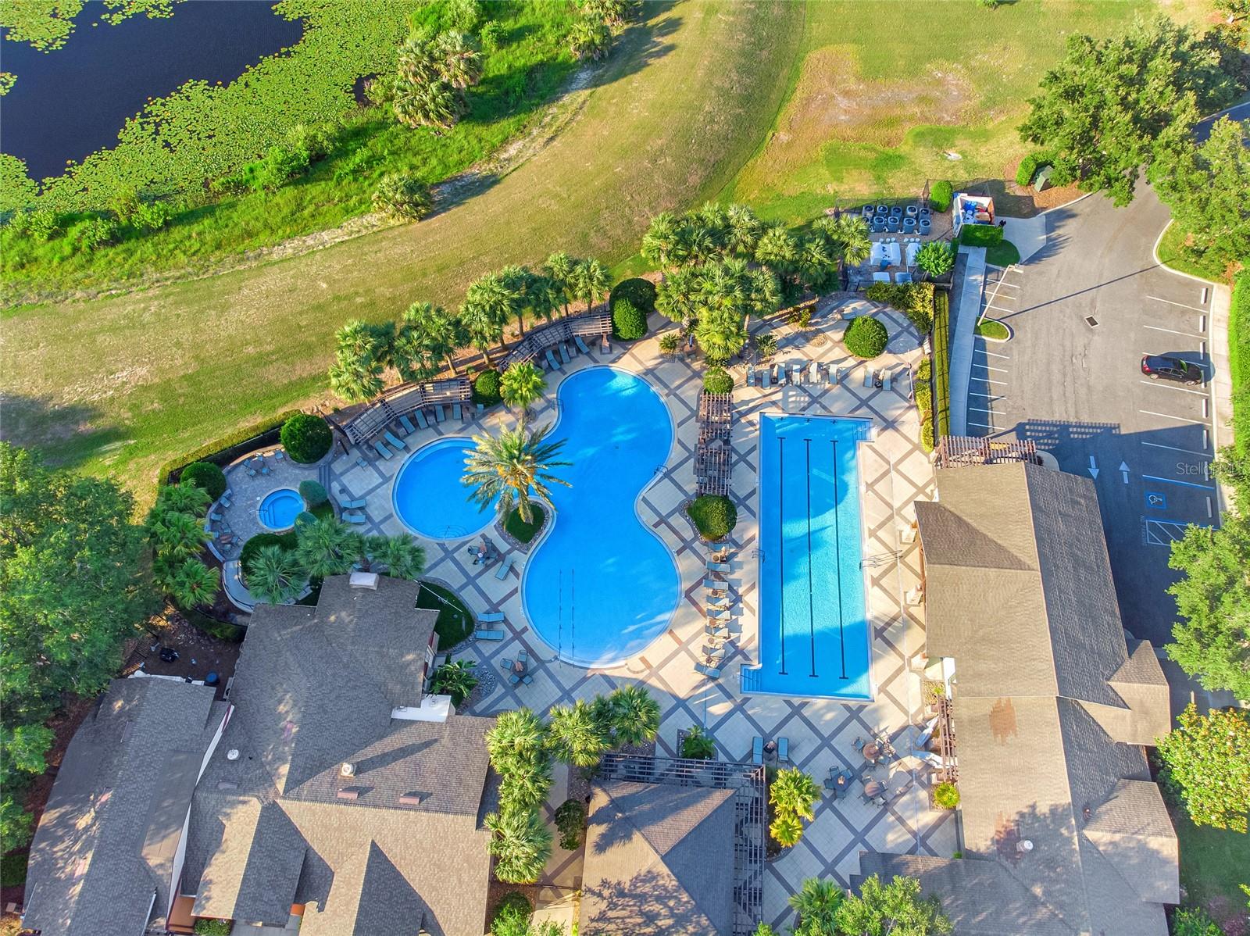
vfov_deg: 56.8
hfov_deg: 71.6
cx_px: 625
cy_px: 468
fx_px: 866
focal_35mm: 24
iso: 100
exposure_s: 1/50
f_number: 2.8
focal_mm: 4.5
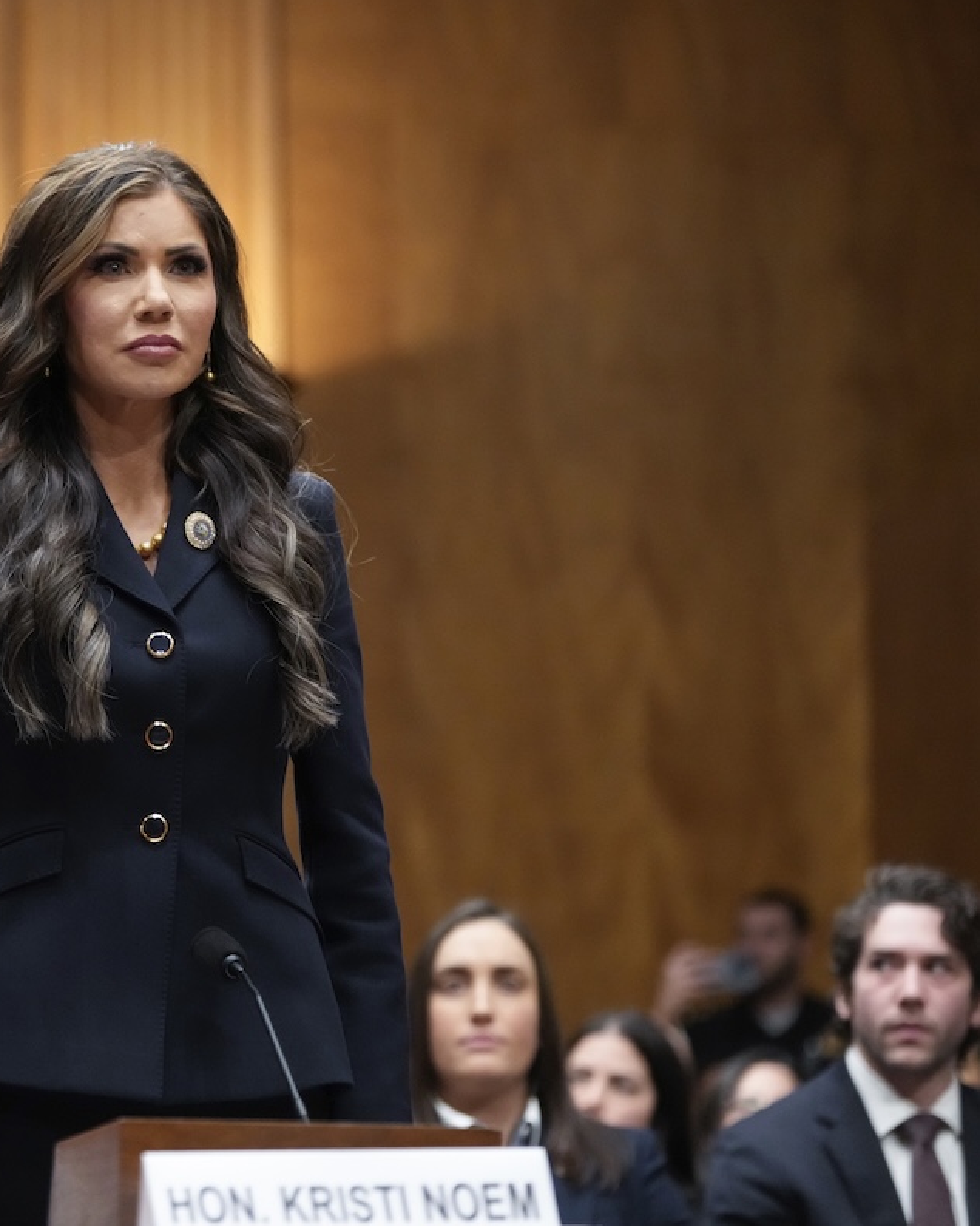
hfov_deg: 11.1
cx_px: 137
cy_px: 610
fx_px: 5040
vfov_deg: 13.9
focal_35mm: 139
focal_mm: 98
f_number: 2.8
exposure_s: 1/500
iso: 6400
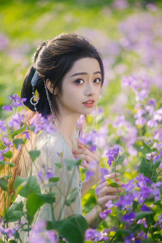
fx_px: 1343
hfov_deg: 6.9
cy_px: 122
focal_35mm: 199
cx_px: 81
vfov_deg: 10.3
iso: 100
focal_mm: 200
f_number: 2.8
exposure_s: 1/160
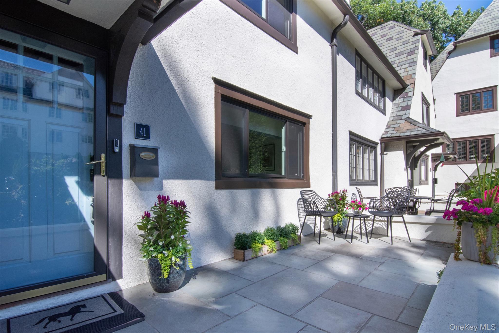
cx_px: 250
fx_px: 229
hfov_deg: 95.0
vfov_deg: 72.0
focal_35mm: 16
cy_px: 166
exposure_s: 1/200
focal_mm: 11
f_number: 14
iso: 640
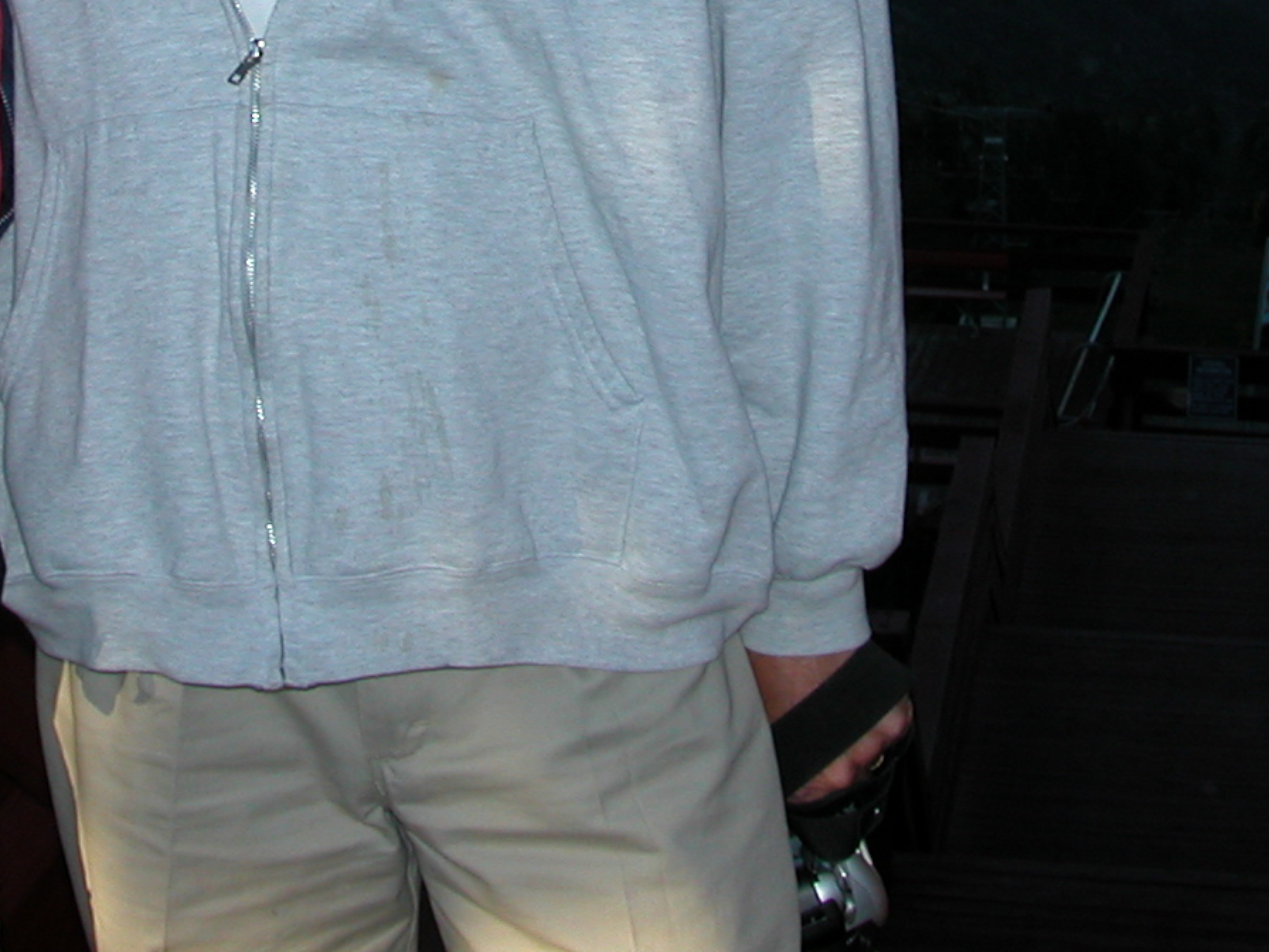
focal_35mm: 100
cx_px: 525
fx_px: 3666
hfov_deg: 19.6
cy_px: -347
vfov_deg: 14.1
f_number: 5.6
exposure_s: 1/210
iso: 100
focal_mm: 8.9
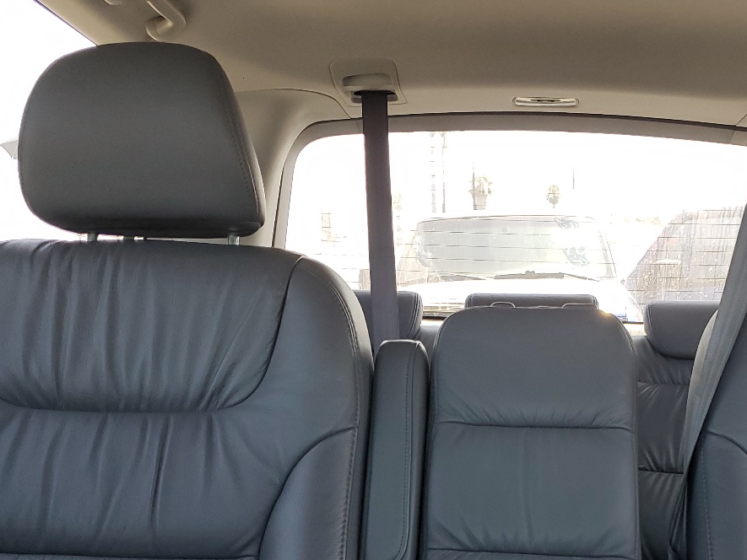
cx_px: 519
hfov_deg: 39.8
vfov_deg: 29.9
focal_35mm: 47
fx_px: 1014
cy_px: 477
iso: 67
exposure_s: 1/120
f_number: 1.5
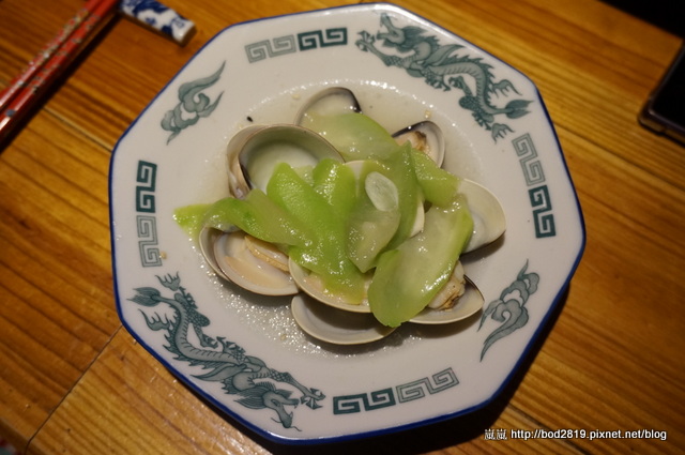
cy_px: 228
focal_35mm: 34
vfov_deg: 38.3
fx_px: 656
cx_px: 342
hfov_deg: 55.2
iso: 1000
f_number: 4
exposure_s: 1/60
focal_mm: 23
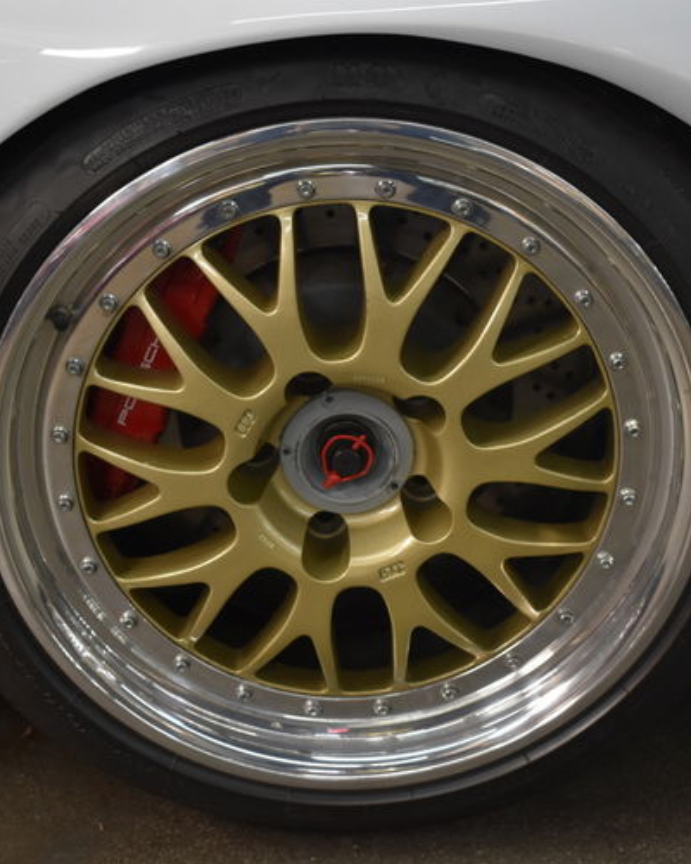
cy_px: 429
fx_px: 1603
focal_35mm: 63
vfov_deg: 30.1
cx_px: 339
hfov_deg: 24.3
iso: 800
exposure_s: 1/160
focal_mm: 29
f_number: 4.2
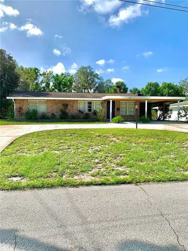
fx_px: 188
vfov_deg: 67.3
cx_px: 94
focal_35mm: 26
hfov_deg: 53.0
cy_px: 126
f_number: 1.8
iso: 25
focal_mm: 4.25
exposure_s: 1/2681
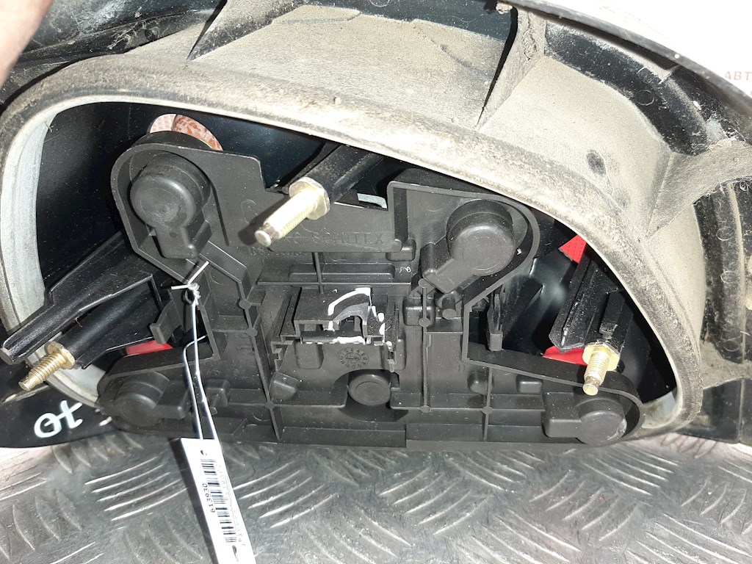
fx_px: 565
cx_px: 376
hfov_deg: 67.3
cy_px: 282
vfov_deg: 53.1
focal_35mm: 26
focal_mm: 3.93
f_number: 1.7
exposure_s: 1/50
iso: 50
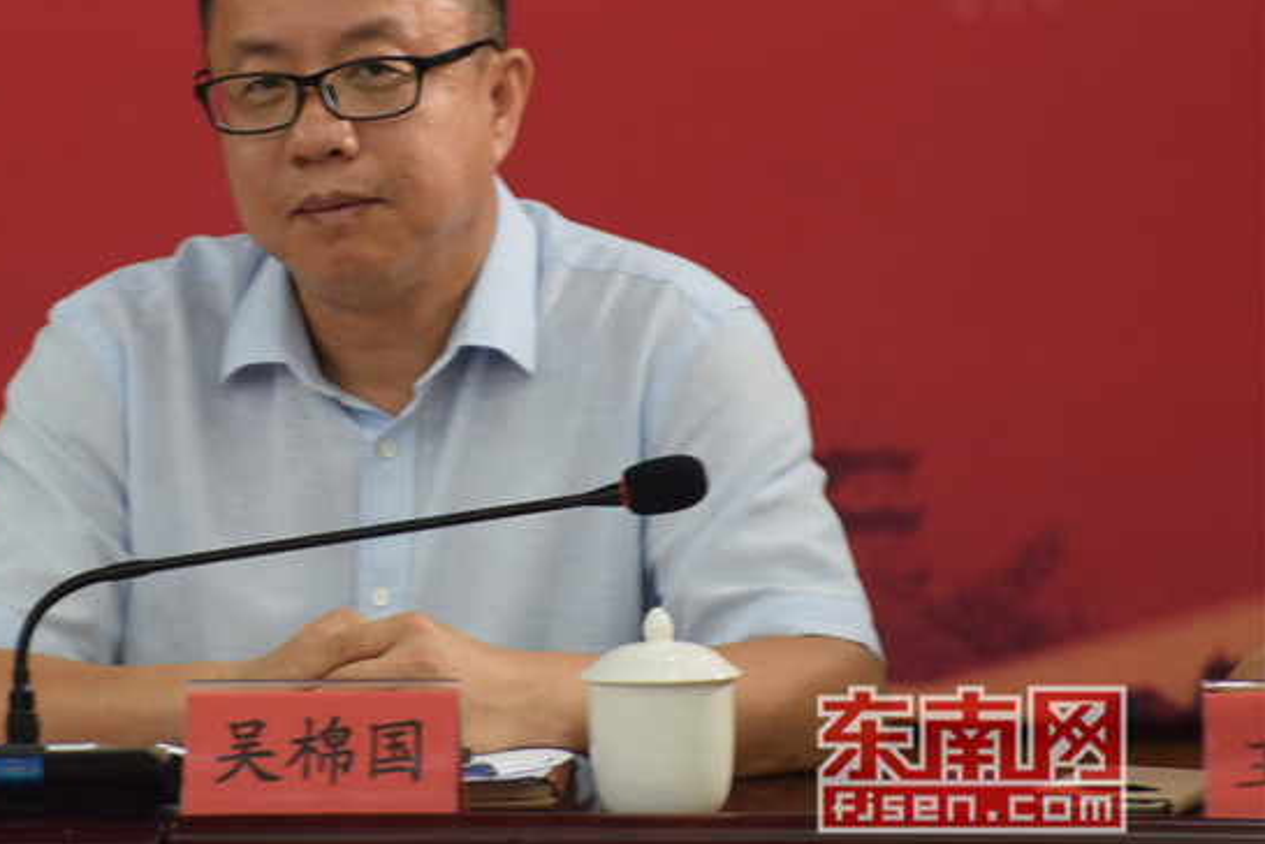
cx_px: 341
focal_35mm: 297
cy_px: 296
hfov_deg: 6.9
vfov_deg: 4.6
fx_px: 10426
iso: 1250
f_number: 6
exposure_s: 1/15
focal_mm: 135
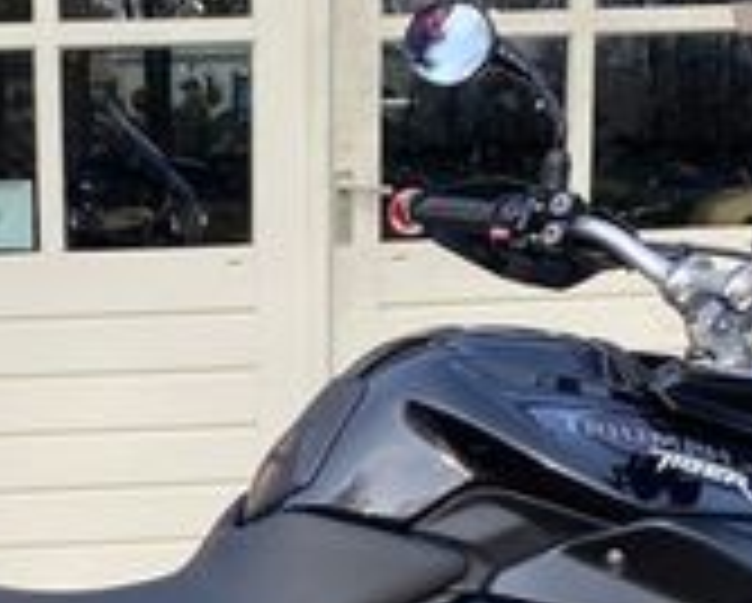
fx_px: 2161
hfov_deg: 19.4
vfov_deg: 15.5
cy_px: 662
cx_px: 104
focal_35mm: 97
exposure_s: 1/439
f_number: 1.8
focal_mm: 4.25
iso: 32
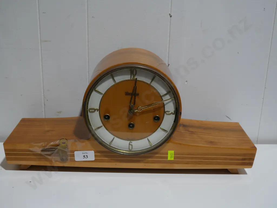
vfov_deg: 31.5
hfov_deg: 41.2
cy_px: 104
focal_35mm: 46
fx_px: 368
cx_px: 138
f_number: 5.1
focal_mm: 23
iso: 200
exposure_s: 1/100
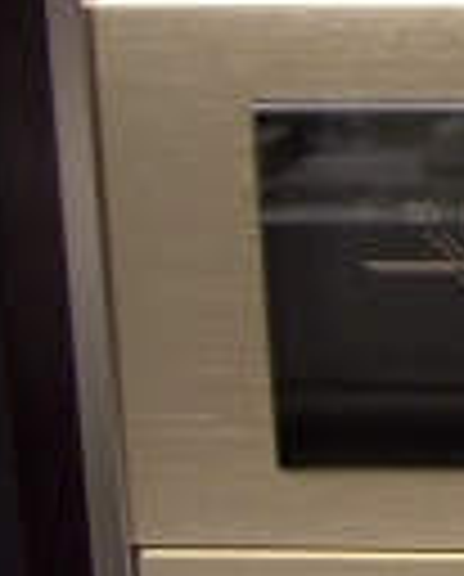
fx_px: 3164
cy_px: 198
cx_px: 1279
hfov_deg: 7.6
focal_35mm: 185
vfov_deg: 10.4
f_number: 2.8
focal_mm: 7.9
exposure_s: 1/20
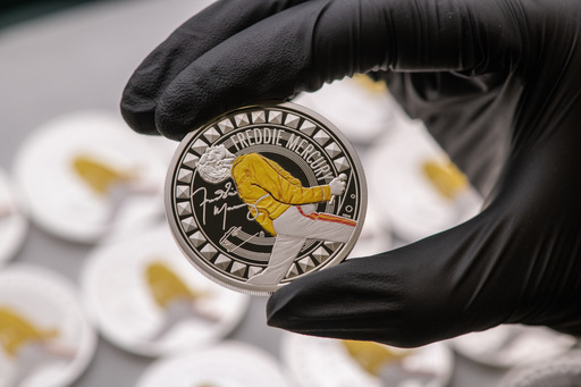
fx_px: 1694
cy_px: 194
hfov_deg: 19.5
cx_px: 290
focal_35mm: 105
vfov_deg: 13.0
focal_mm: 105
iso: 640
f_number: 9
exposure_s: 1/200
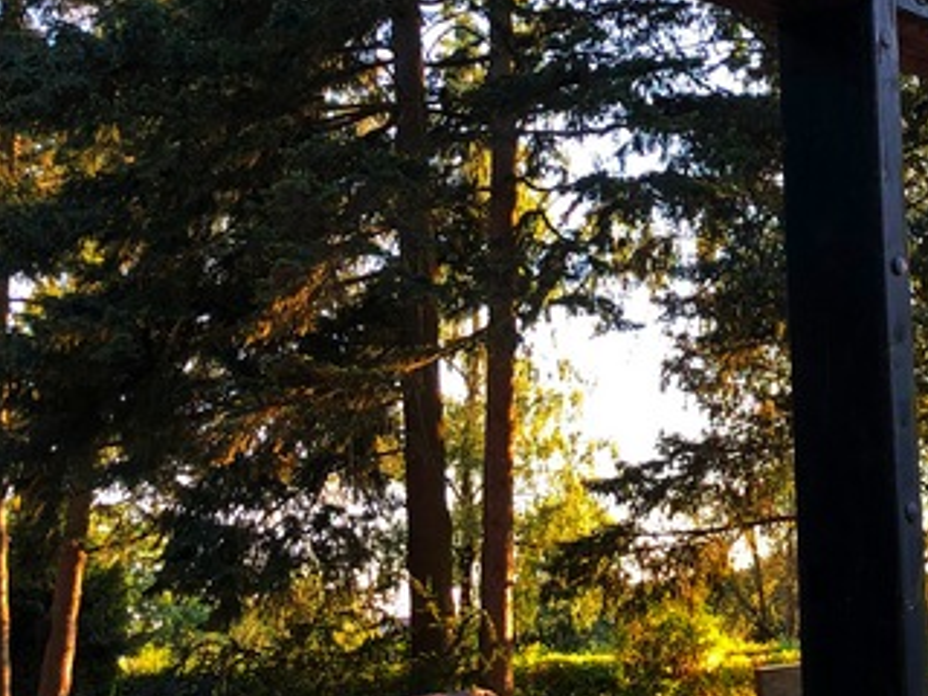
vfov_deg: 20.9
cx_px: 786
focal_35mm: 70
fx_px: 1877
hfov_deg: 27.1
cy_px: 191
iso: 32
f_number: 1.8
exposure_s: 1/120
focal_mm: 3.99
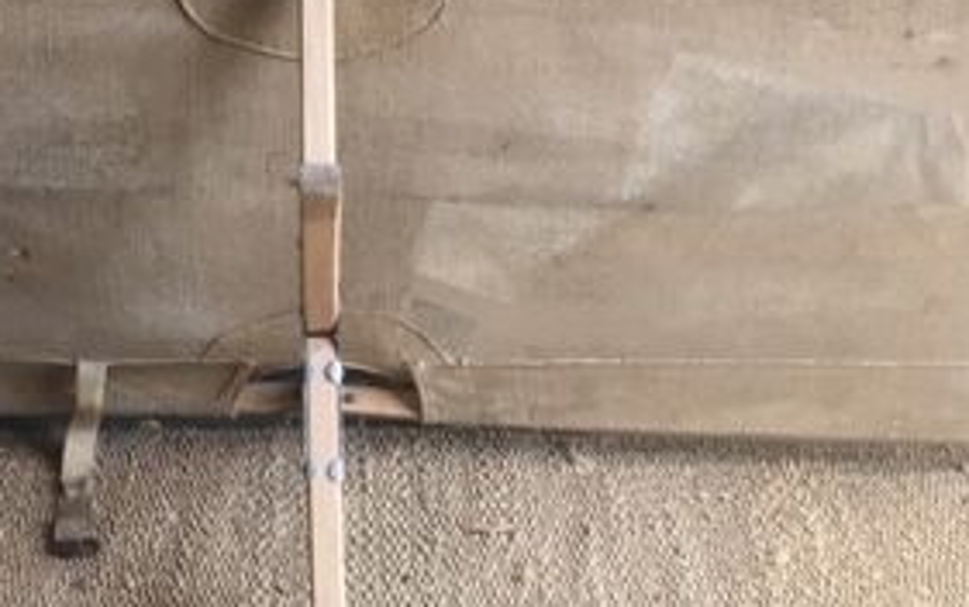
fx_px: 1850
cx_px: 290
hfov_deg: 29.1
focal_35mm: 70
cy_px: 145
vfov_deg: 18.5
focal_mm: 4.15
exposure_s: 1/33
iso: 32
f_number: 2.2
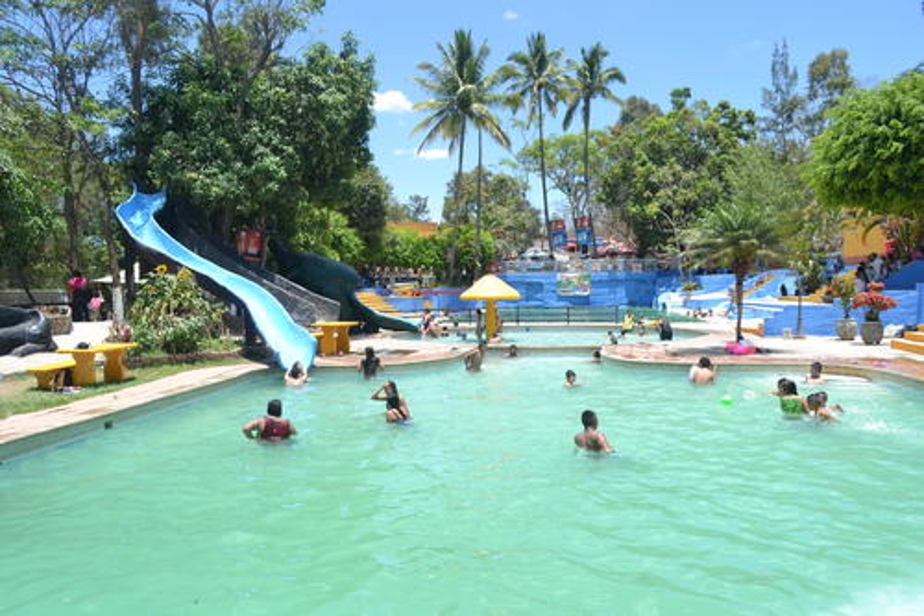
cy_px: 308
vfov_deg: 47.9
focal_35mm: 27
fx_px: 693
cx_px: 462
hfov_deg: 67.4
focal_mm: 18
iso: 100
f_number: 7.1
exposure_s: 1/200
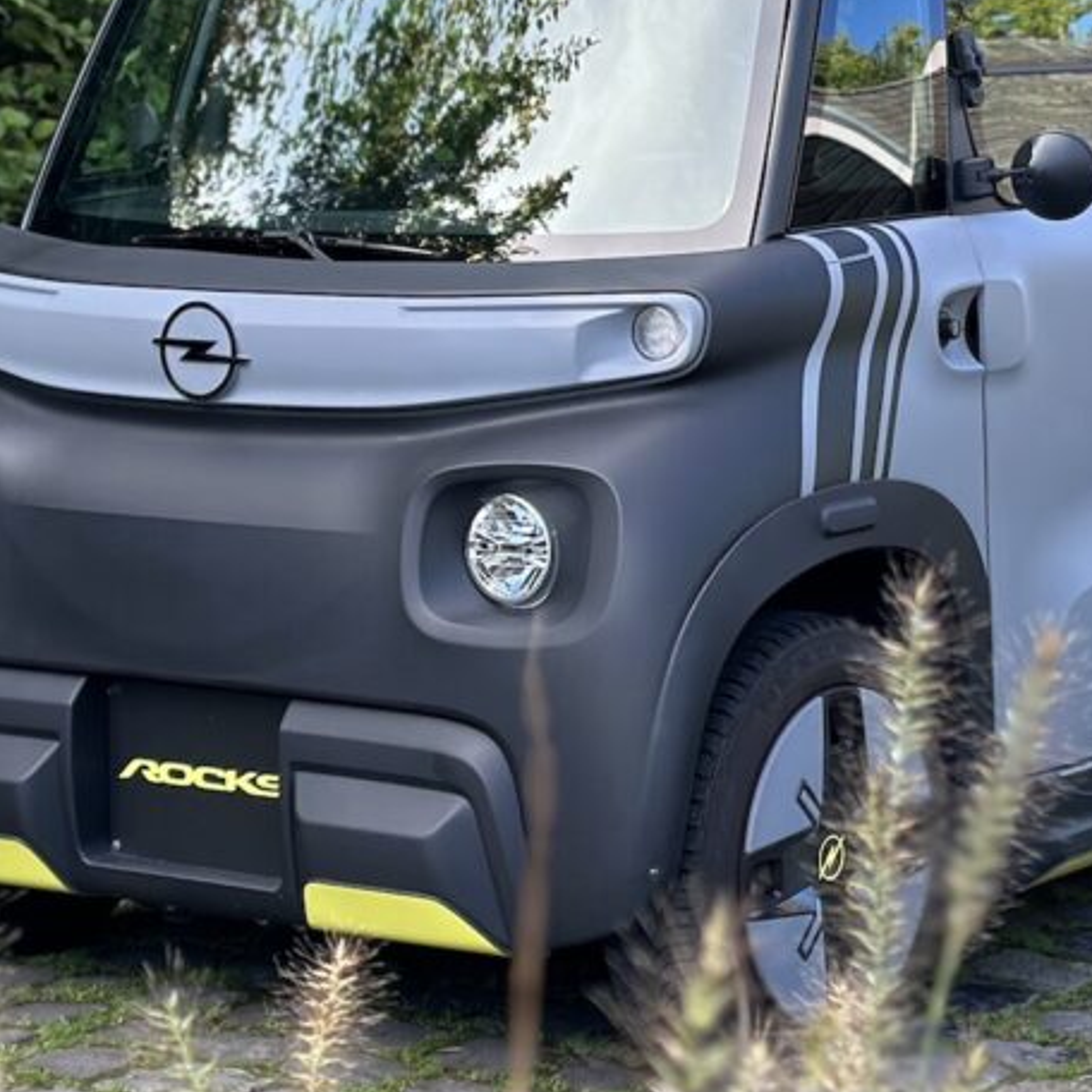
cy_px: 505
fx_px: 4247
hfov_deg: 14.7
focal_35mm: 119
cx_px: 570
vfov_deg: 14.6
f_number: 1.78
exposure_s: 1/463
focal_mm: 6.86
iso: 80
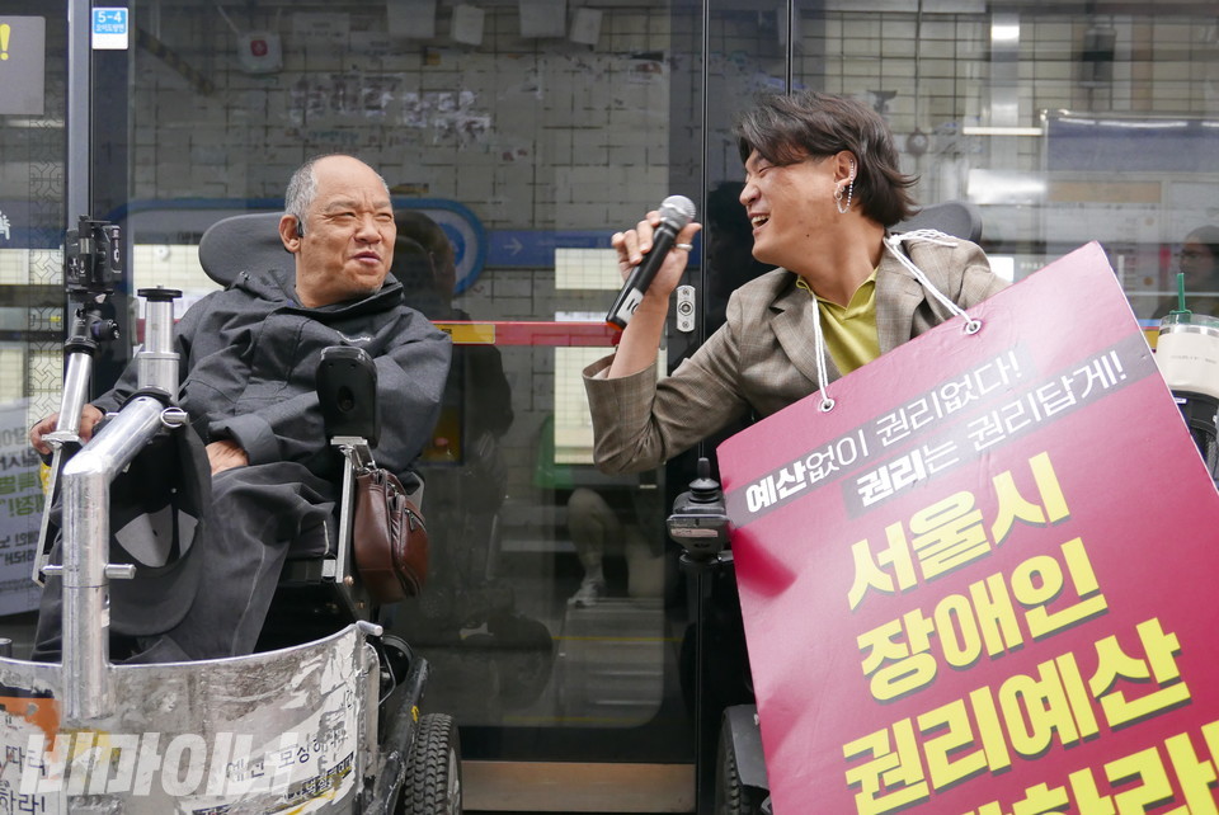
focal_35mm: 40
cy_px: 408
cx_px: 610
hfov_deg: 48.4
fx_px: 1356
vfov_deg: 33.5
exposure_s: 1/80
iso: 1250
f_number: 2.5
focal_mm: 17.9
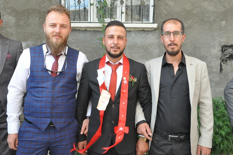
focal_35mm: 38
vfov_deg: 35.4
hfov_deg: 51.3
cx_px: 116
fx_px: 242
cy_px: 78
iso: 1250
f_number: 9
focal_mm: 25
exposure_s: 1/320
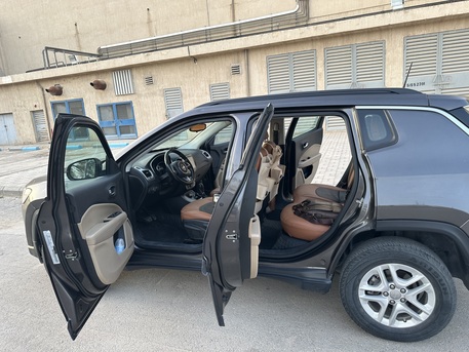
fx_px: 325
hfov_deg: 71.6
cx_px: 234
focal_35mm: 24
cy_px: 176
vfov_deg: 56.8
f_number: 1.78
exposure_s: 1/128
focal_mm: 6.86
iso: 64
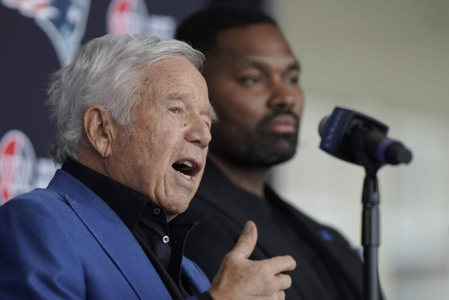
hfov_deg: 5.2
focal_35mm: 400
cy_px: 150
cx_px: 224
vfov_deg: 3.4
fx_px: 4989
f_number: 4
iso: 4000
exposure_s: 1/2000
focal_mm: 400
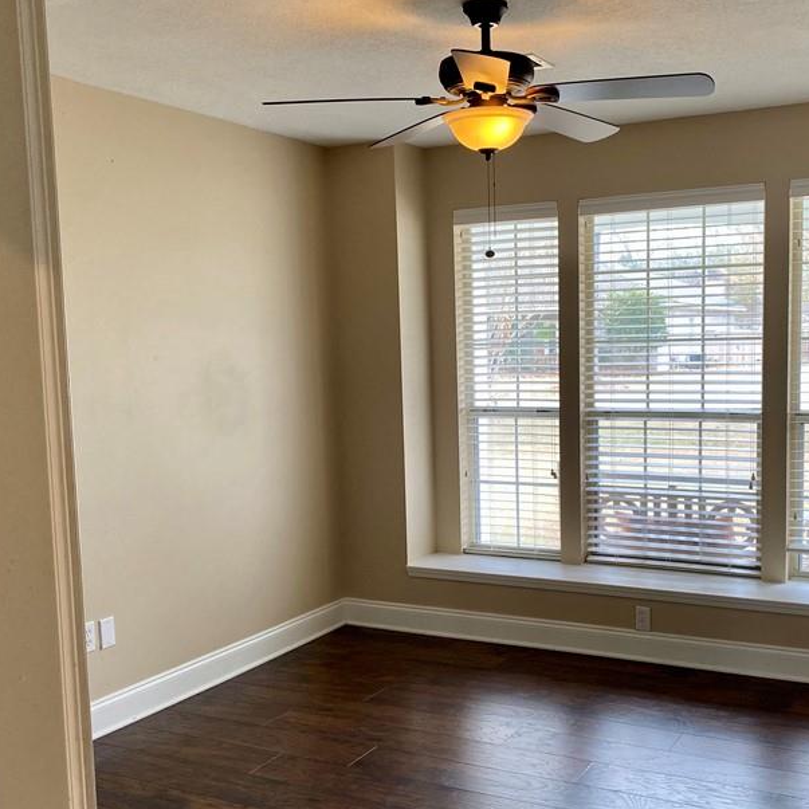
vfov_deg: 42.7
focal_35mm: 39
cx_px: 459
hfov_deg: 42.7
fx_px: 1031
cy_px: 468
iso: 100
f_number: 1.8
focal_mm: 4.25
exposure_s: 1/120
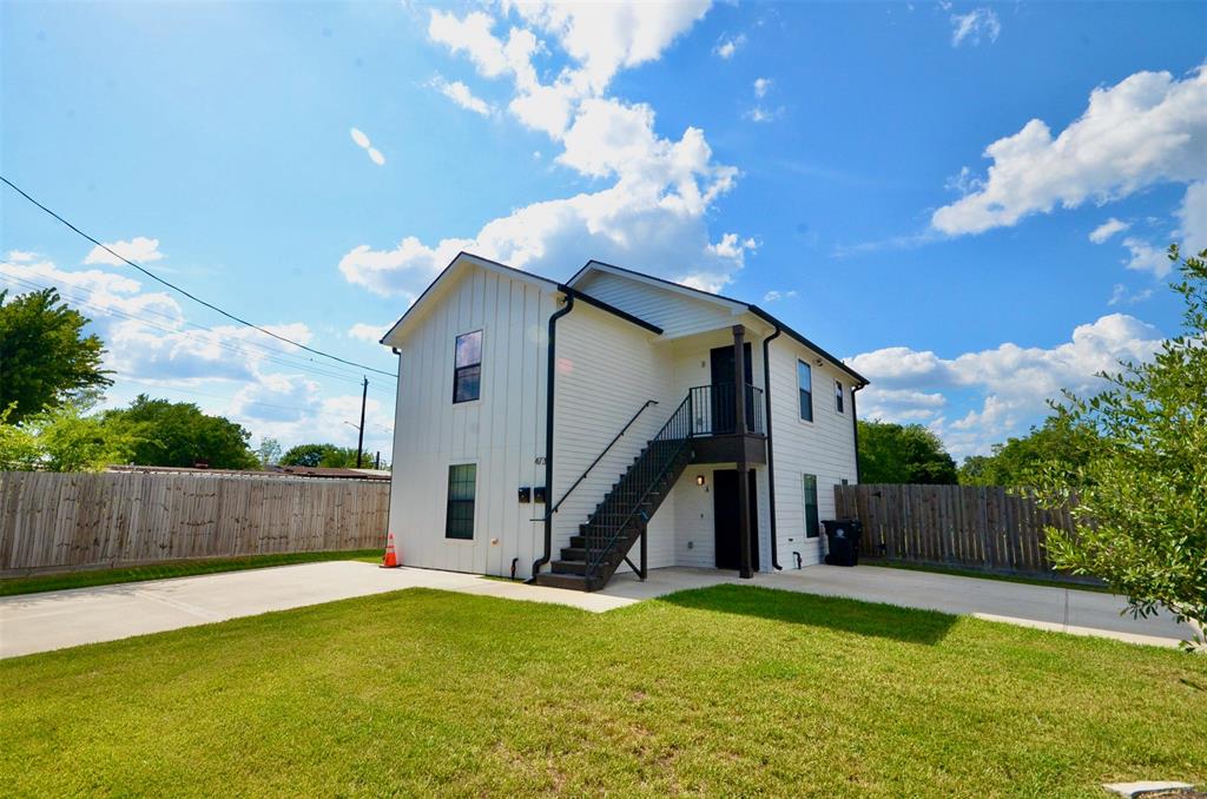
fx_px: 602
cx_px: 604
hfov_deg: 90.1
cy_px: 400
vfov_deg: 67.1
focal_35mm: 18
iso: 1250
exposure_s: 1/1000
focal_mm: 12
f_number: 16
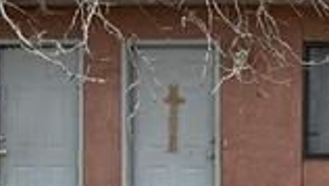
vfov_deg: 9.1
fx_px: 1152
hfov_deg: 14.2
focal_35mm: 132
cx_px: 606
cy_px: 209
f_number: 1.78
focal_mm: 6.76
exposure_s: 1/1949
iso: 80
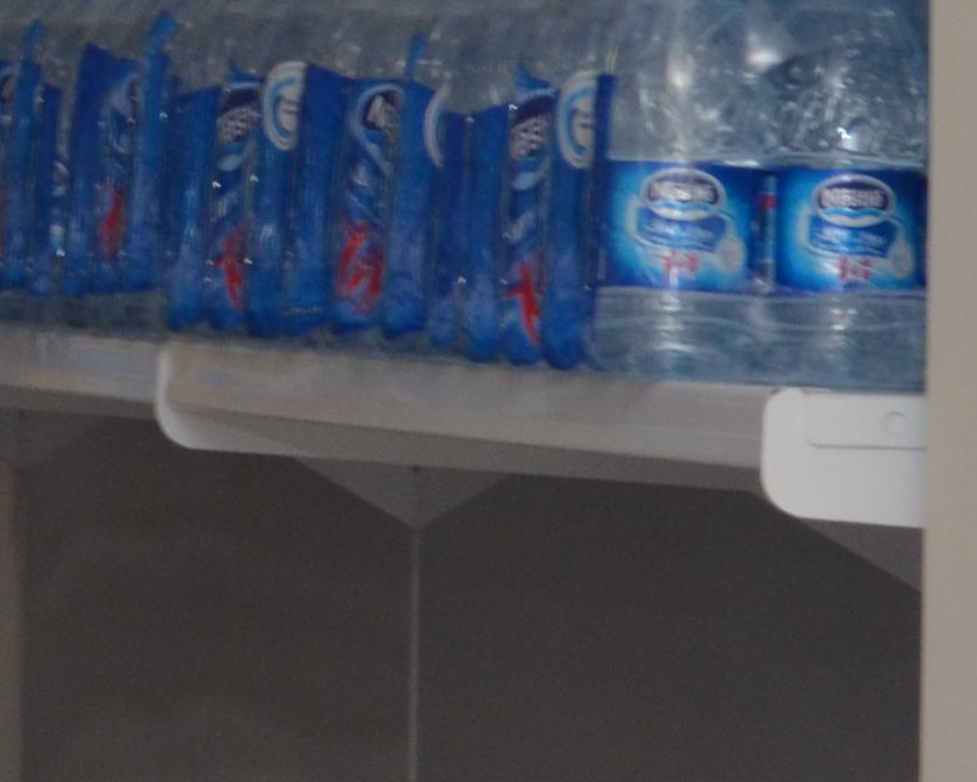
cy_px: 494
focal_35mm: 453
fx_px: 13093
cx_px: -723
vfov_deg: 3.4
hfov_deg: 4.2
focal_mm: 55
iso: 400
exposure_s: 1/125
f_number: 8
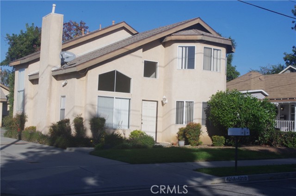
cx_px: 148
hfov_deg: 35.1
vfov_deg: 23.7
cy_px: 98
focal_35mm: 57
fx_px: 468
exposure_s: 1/180
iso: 400
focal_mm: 37.5
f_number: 22
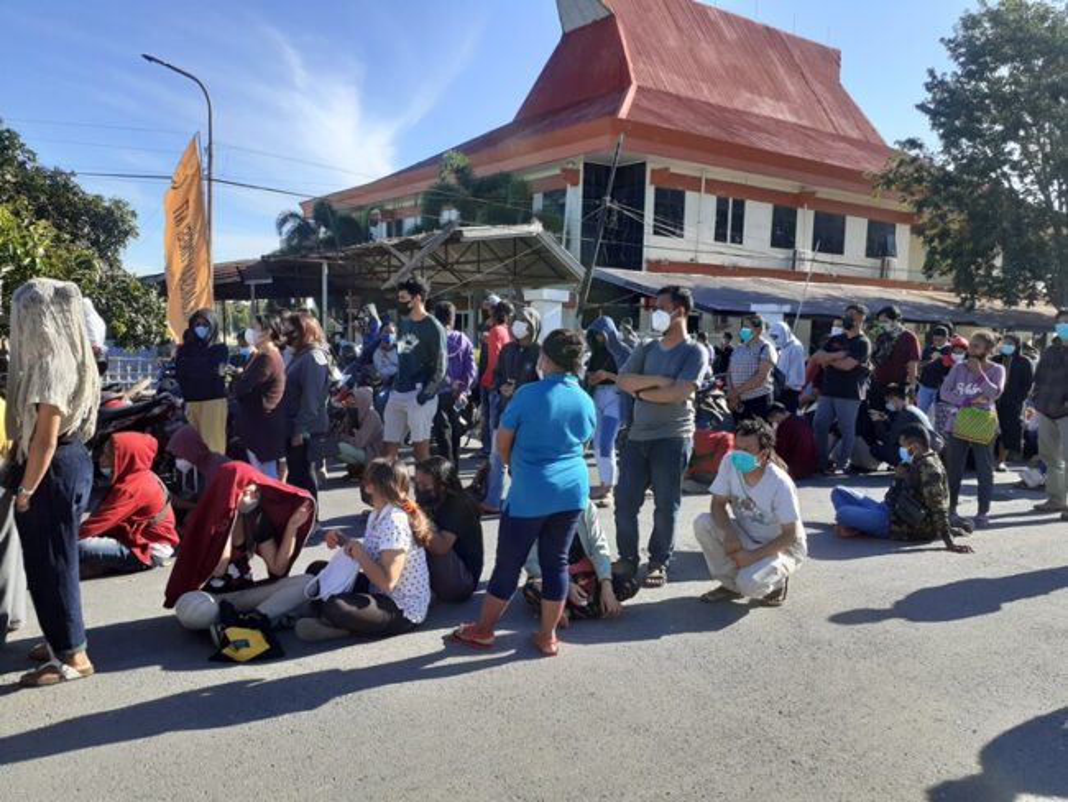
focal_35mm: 27
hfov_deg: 65.3
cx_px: 534
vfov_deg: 51.4
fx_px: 833
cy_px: 401
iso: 40
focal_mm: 3.6
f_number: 1.9
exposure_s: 1/781
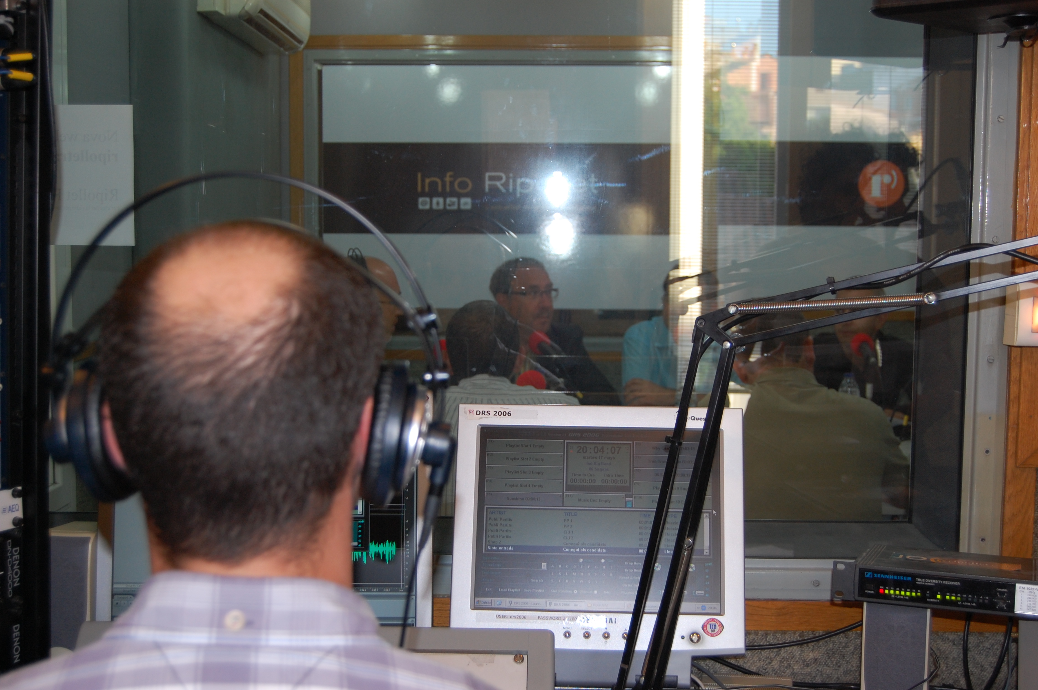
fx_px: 1296
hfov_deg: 43.6
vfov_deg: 29.8
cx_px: 519
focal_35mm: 45
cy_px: 345
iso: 400
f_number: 4.2
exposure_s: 1/60
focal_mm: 30
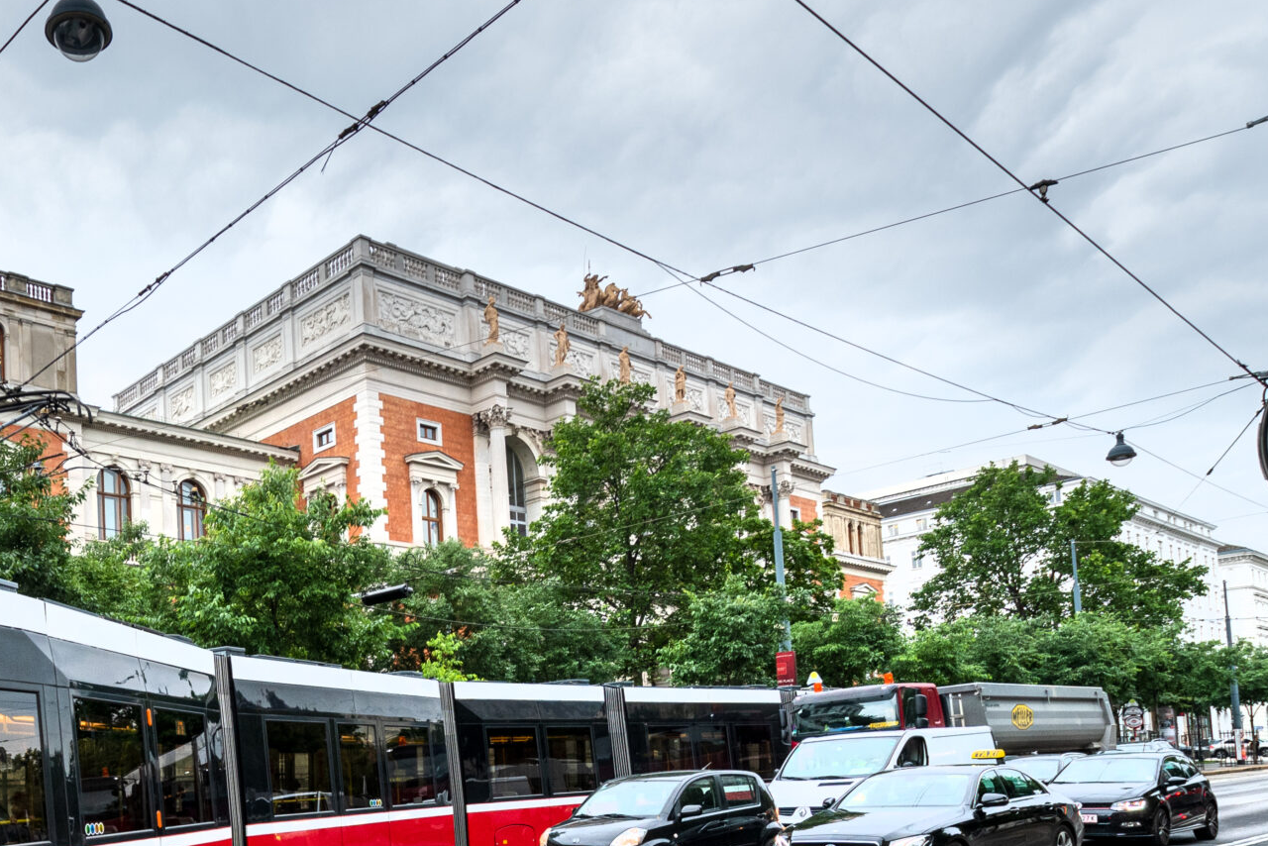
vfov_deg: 41.3
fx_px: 1057
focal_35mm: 30
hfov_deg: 57.7
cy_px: 704
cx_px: 271
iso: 320
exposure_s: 1/250
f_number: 5.6
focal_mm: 10
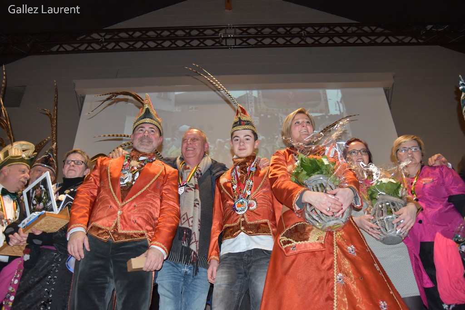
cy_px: 155
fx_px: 349
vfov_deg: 47.9
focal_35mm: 27
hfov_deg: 67.4
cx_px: 232
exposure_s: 1/100
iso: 800
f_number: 3.5
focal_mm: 18
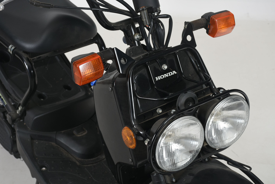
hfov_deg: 26.0
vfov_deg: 17.5
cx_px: 138
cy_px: 92
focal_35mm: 78
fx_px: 596
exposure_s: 1/160
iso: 200
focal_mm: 52
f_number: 10
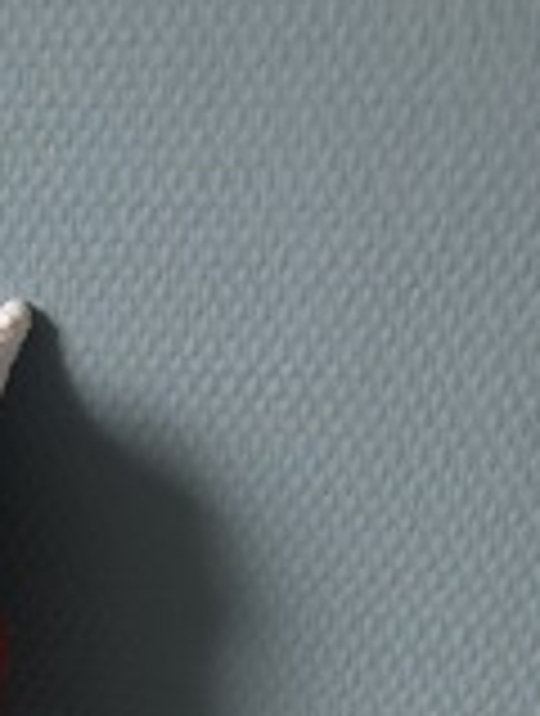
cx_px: -189
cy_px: 968
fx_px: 1699
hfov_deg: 16.9
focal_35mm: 82
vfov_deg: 21.2
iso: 100
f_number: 1.8
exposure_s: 1/13
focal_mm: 3.99
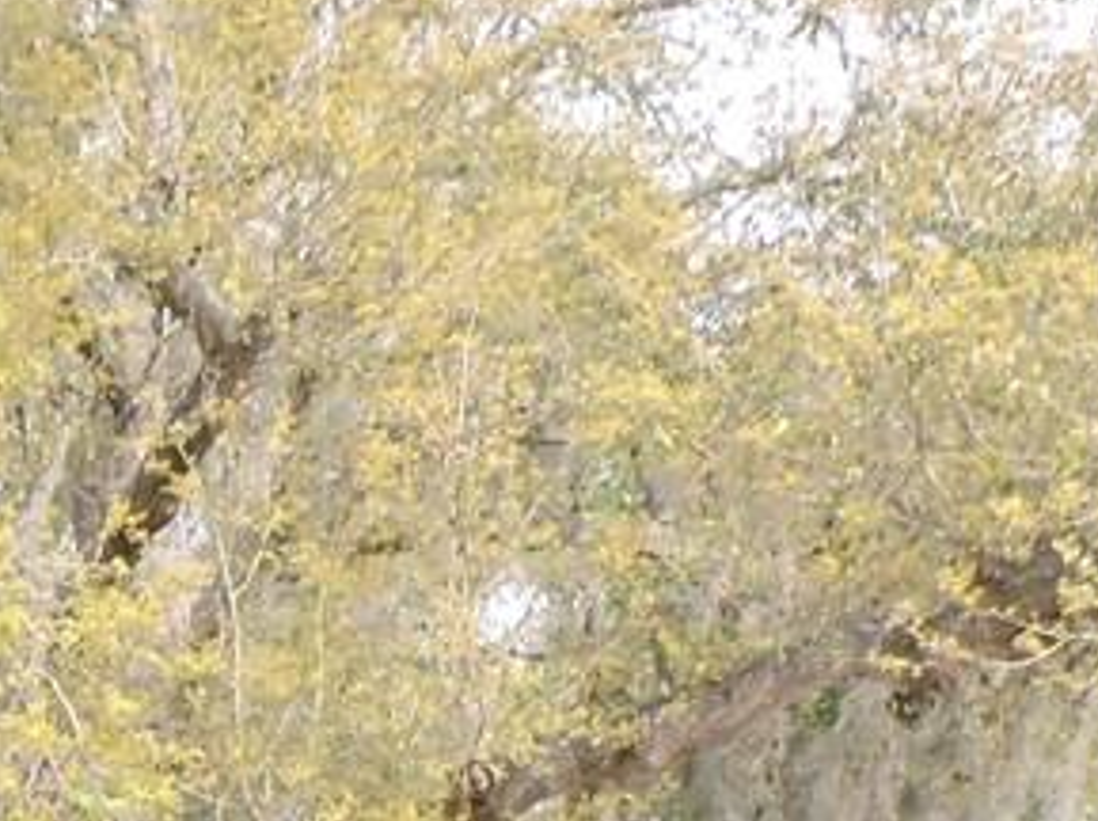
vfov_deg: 7.3
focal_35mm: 194
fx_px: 6146
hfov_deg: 9.6
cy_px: 1707
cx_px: -980
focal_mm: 6.2
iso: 110
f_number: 3.3
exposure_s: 1/320
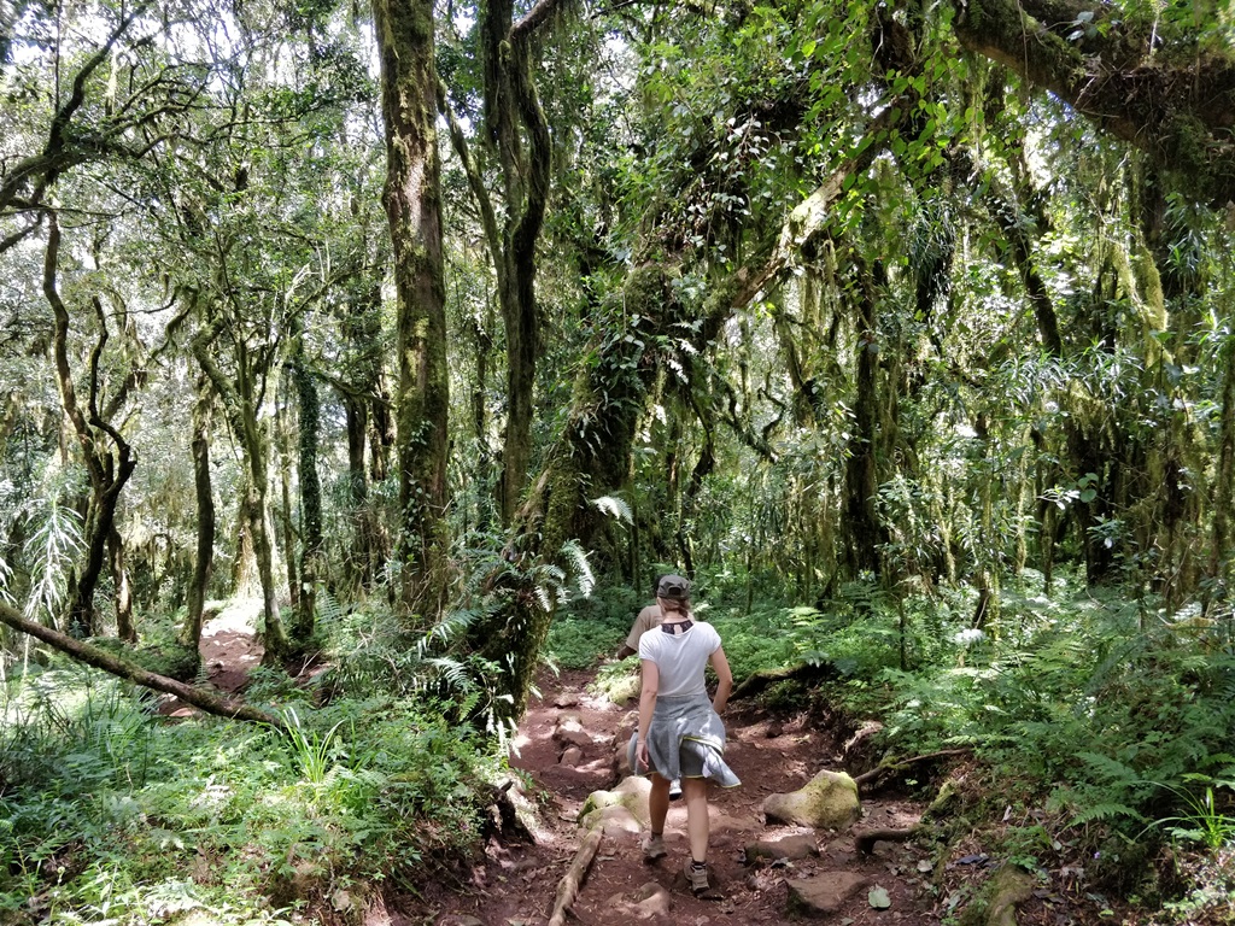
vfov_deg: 56.8
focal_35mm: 24
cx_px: 618
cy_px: 463
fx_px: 856
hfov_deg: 71.6
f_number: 1.7
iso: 500
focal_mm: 4.1
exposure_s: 1/100
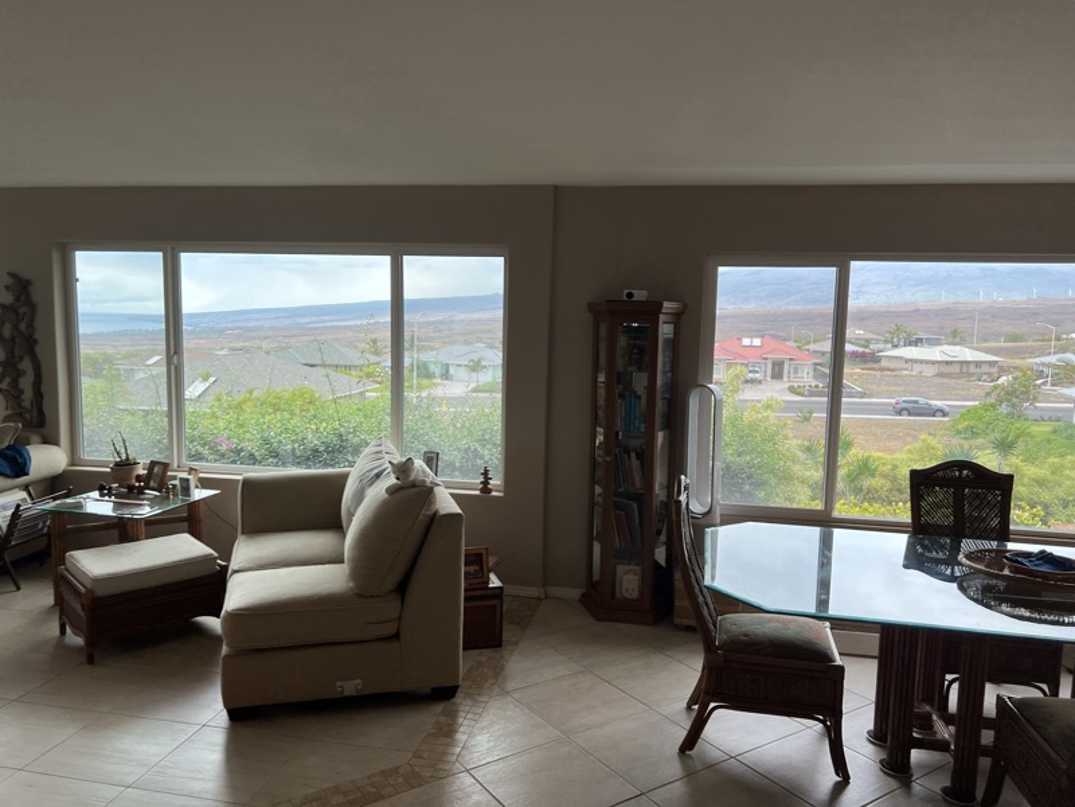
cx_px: 538
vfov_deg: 53.1
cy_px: 404
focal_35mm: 26
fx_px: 807
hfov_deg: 67.3
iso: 40
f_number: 1.5
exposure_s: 1/217
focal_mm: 5.7
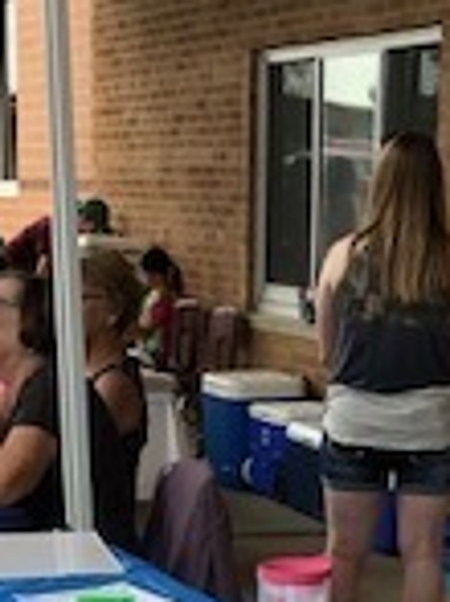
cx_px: 192
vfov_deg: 15.2
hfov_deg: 12.1
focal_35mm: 122
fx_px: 2118
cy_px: 835
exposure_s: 1/345
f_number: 1.8
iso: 20
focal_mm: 3.99
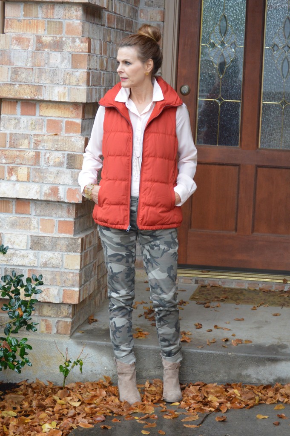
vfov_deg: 21.9
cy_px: 218
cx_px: 145
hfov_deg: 14.7
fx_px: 1126
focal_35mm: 93
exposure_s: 1/125
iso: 1250
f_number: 4.2
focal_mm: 62
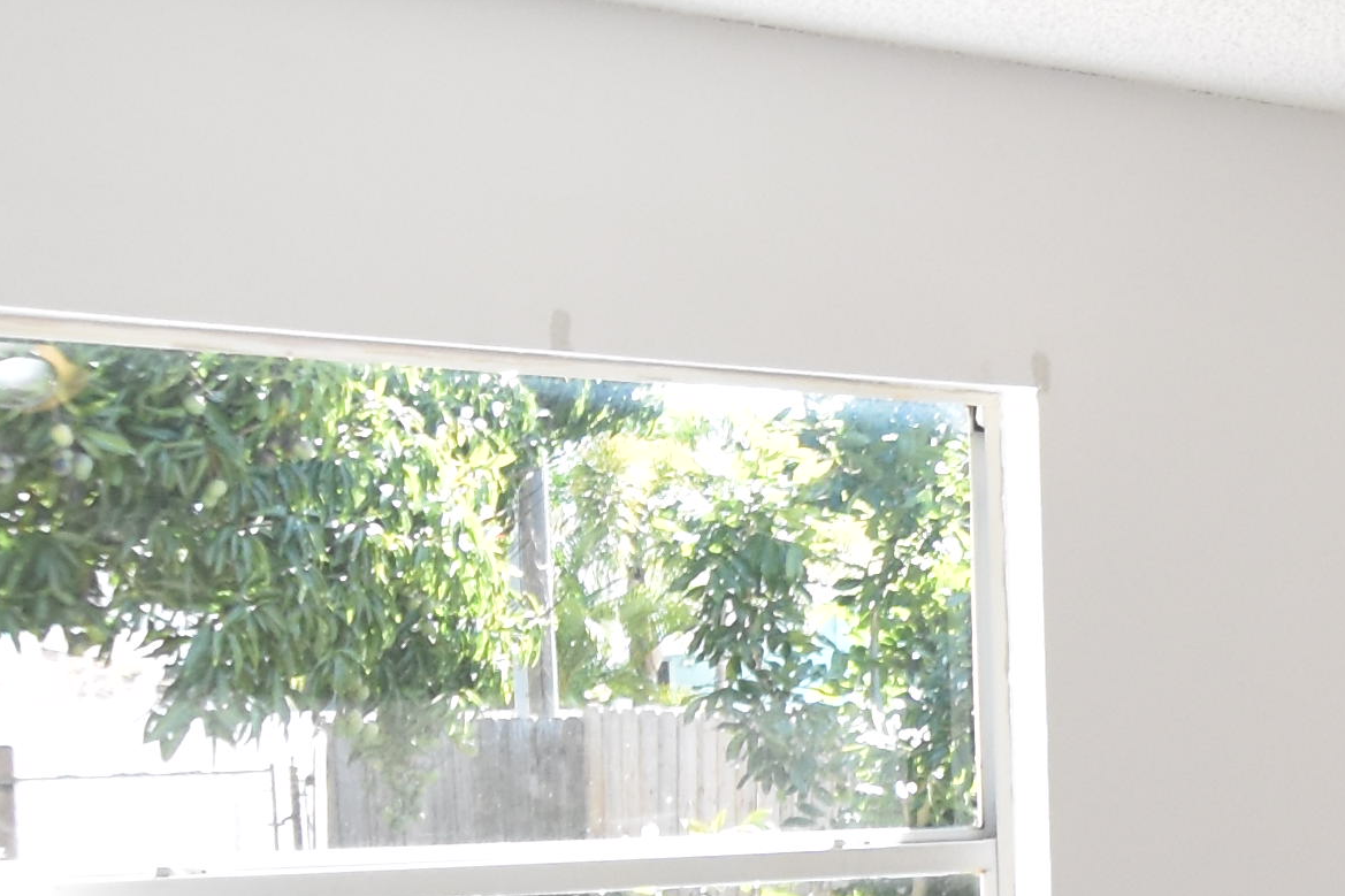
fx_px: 2876
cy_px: 936
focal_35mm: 77
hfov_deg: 23.4
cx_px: 1735
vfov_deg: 17.2
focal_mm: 10
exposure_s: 1/500
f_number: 3.5
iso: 800
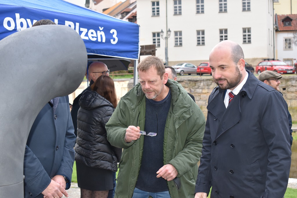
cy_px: 99
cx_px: 148
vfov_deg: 18.9
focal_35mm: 72
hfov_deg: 28.1
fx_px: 594
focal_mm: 48
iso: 560
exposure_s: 1/125
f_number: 5.6
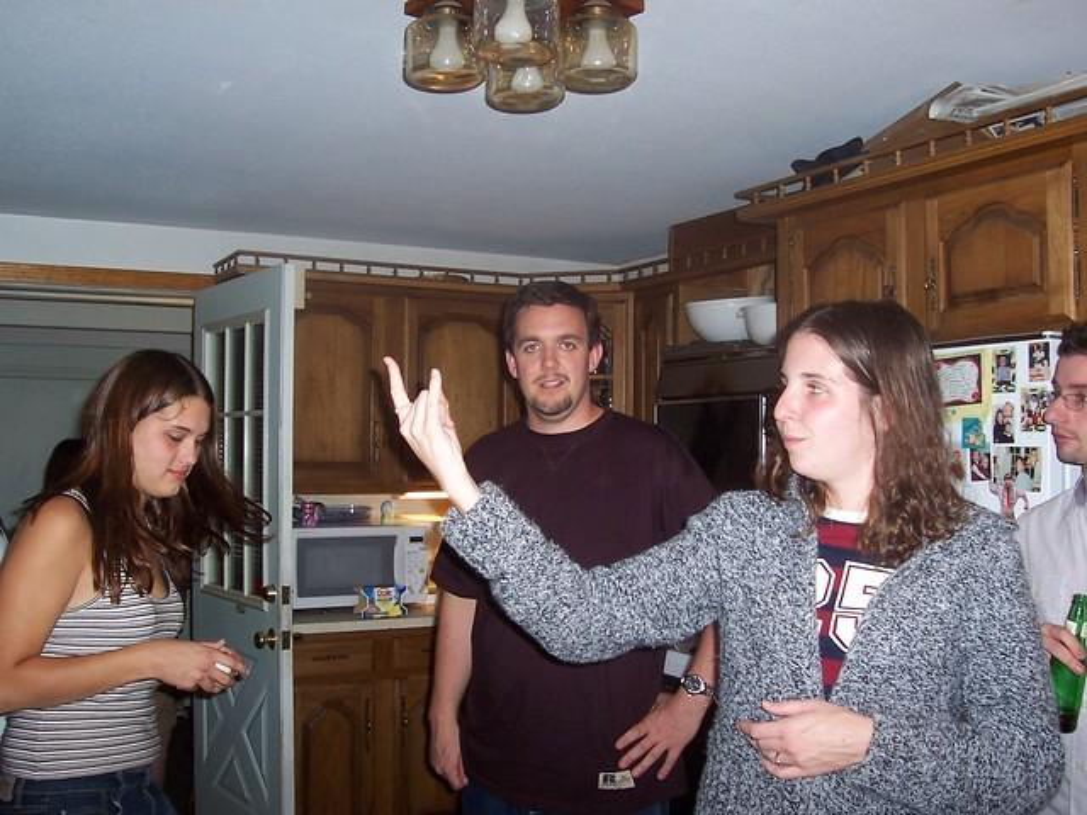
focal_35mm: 37
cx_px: 544
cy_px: 408
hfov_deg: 50.1
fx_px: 1162
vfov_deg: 38.7
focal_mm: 5.6
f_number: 2.8
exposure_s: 1/60
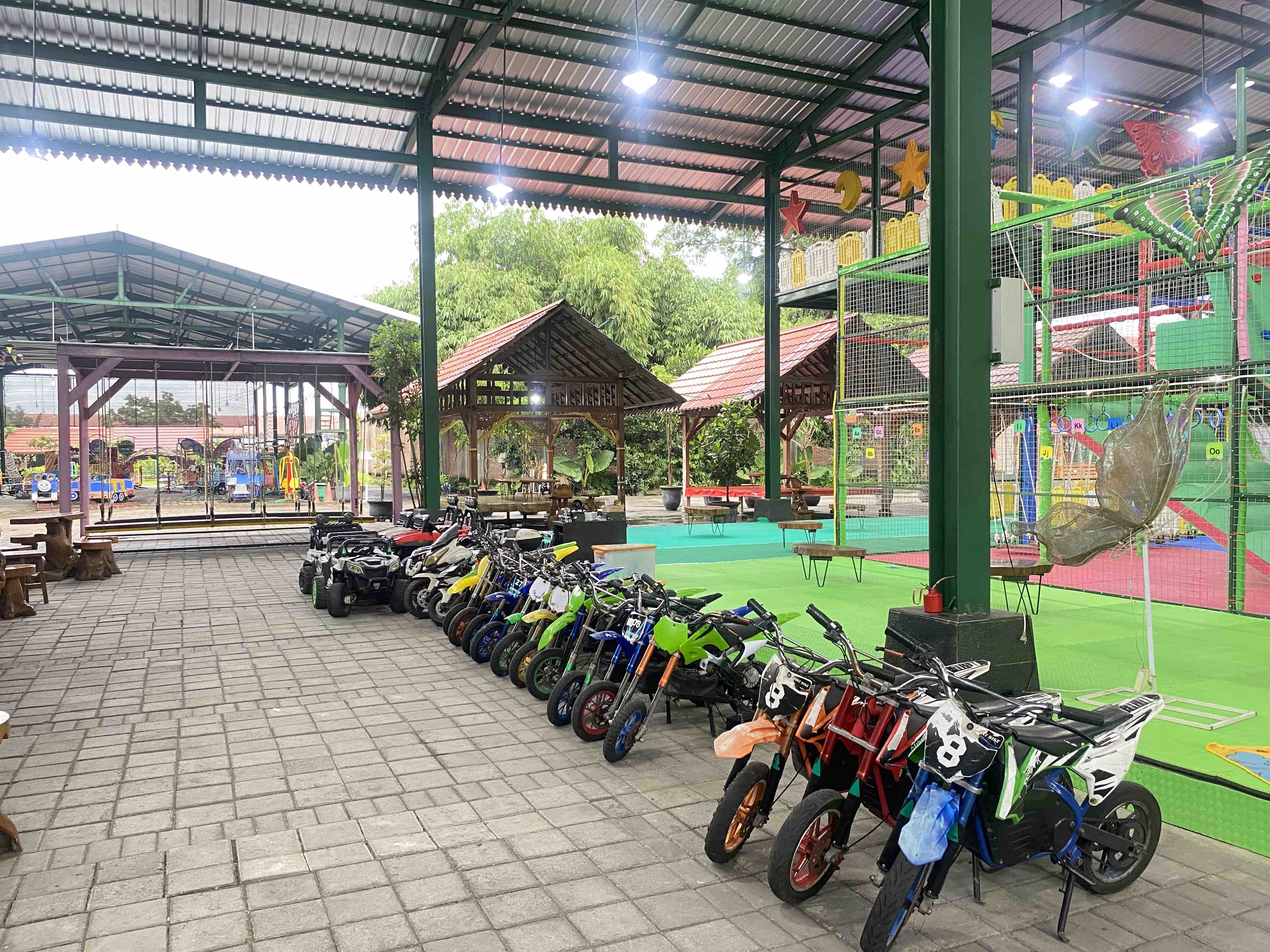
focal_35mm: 26
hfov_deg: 67.3
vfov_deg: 53.1
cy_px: 476
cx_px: 635
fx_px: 954
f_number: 1.8
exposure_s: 1/50
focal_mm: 4.25
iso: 250
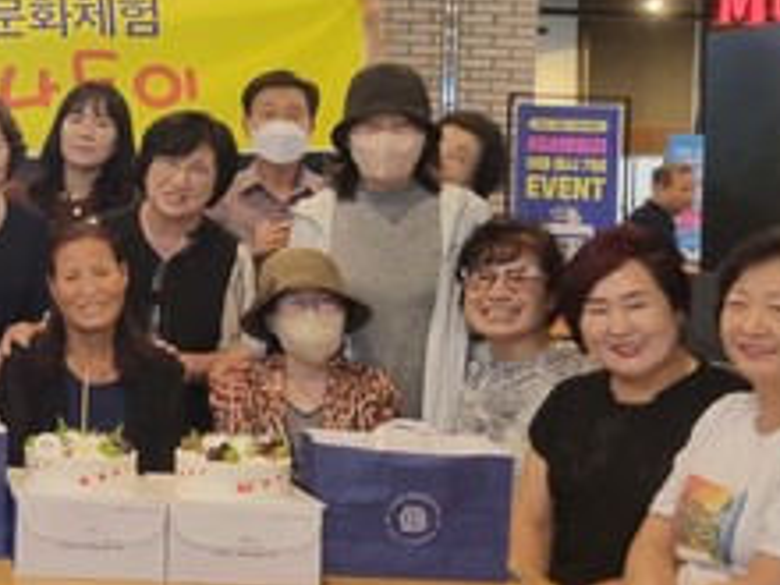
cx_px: -174
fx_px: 1600
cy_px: 138
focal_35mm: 71
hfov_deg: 24.6
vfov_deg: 20.5
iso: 500
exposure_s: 1/40
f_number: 1.8
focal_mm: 5.4
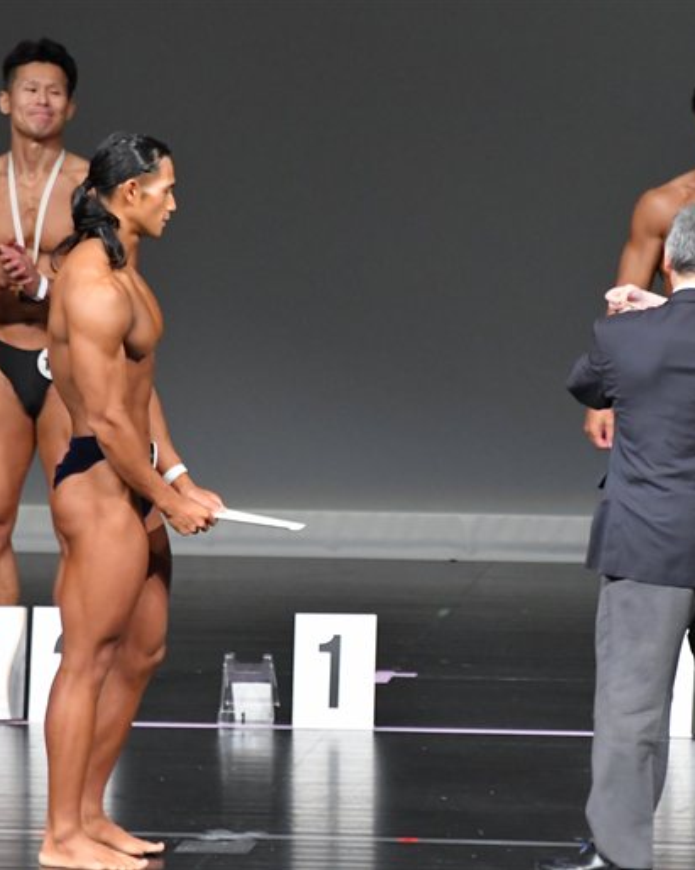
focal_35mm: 488
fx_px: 12551
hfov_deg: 3.2
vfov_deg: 4.0
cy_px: 435
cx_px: 424
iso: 5000
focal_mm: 230
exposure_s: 1/400
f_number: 5.6
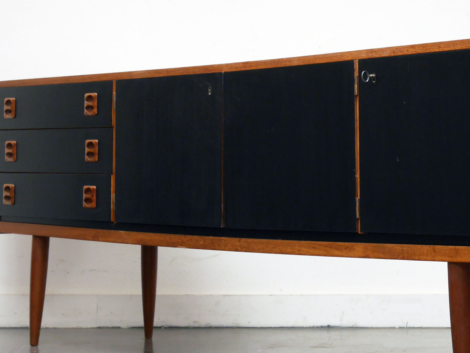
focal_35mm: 115
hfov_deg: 17.1
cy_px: 123
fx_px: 1562
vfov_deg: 12.9
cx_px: 287
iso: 500
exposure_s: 1/60
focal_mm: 28
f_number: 5.6
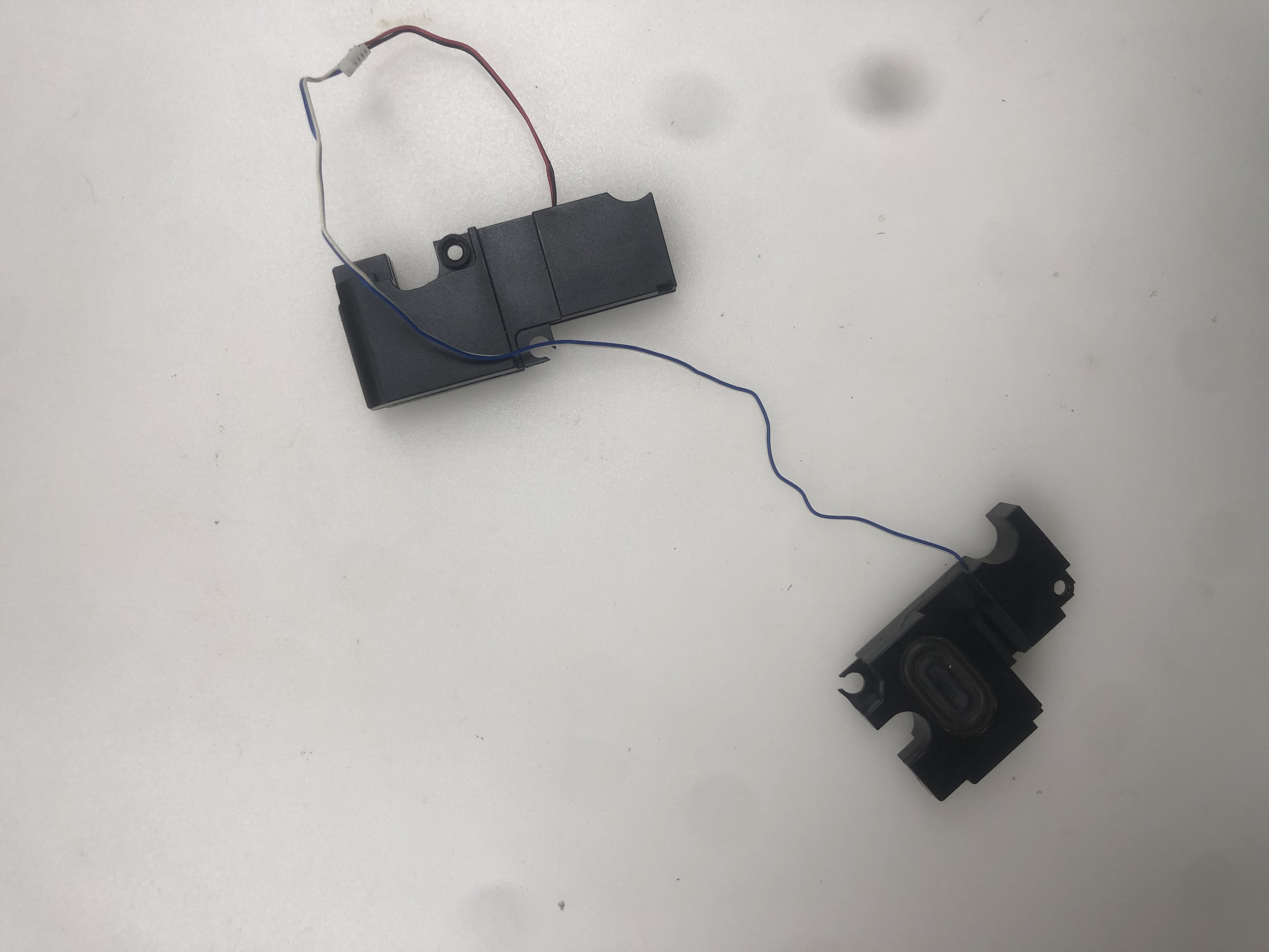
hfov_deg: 63.4
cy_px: 476
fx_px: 1026
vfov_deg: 49.7
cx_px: 634
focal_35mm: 28
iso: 40
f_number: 1.8
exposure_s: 1/100
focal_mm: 4
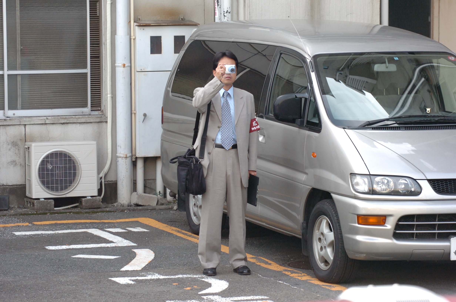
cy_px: 151
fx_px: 1934
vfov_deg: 8.9
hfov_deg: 13.4
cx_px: 228
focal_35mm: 153
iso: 800
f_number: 9
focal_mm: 102
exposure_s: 1/250
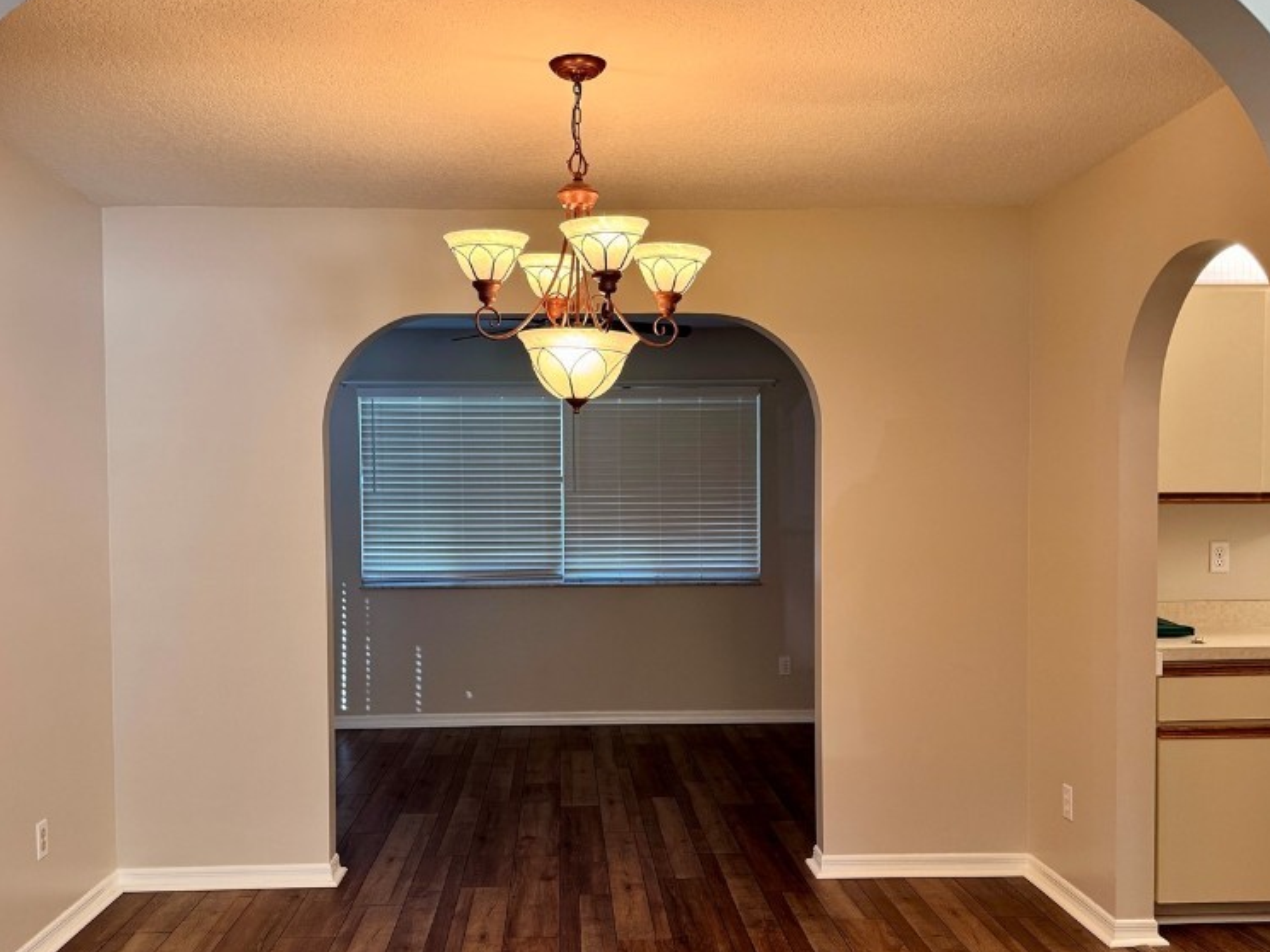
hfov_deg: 55.3
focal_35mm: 33
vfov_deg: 42.8
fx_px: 1211
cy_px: 548
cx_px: 598
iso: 200
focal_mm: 6.76
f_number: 1.78
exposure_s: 1/120
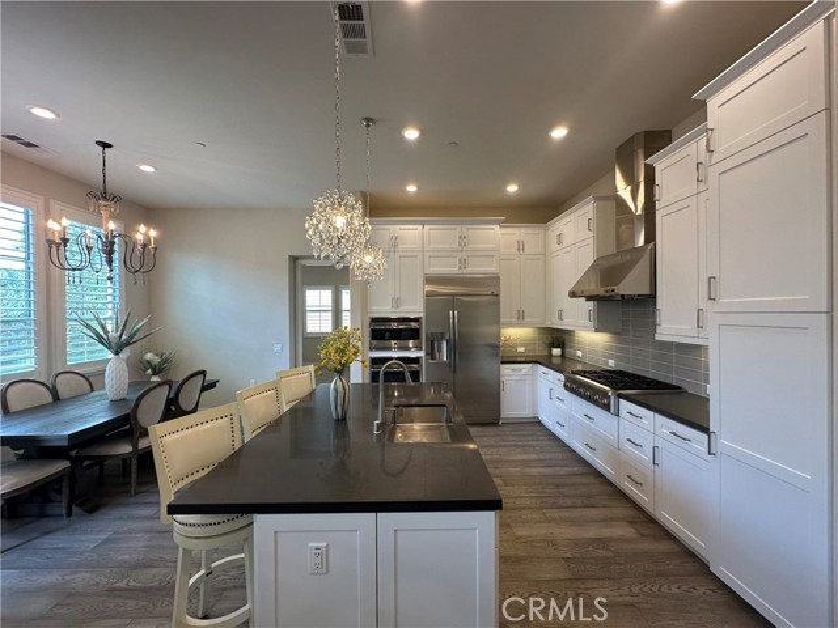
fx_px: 339
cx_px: 419
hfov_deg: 102.1
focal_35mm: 14
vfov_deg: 85.7
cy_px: 314
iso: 125
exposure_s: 1/120
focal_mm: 2.22
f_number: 2.2
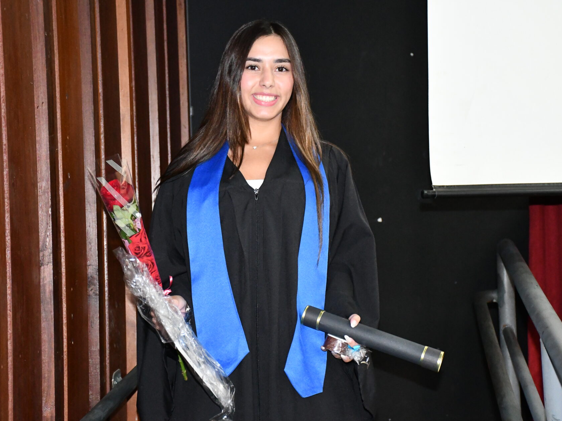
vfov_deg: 18.0
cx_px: 268
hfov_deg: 23.8
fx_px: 1331
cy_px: 212
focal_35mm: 82
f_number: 4.8
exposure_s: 1/60
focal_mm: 50
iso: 6400
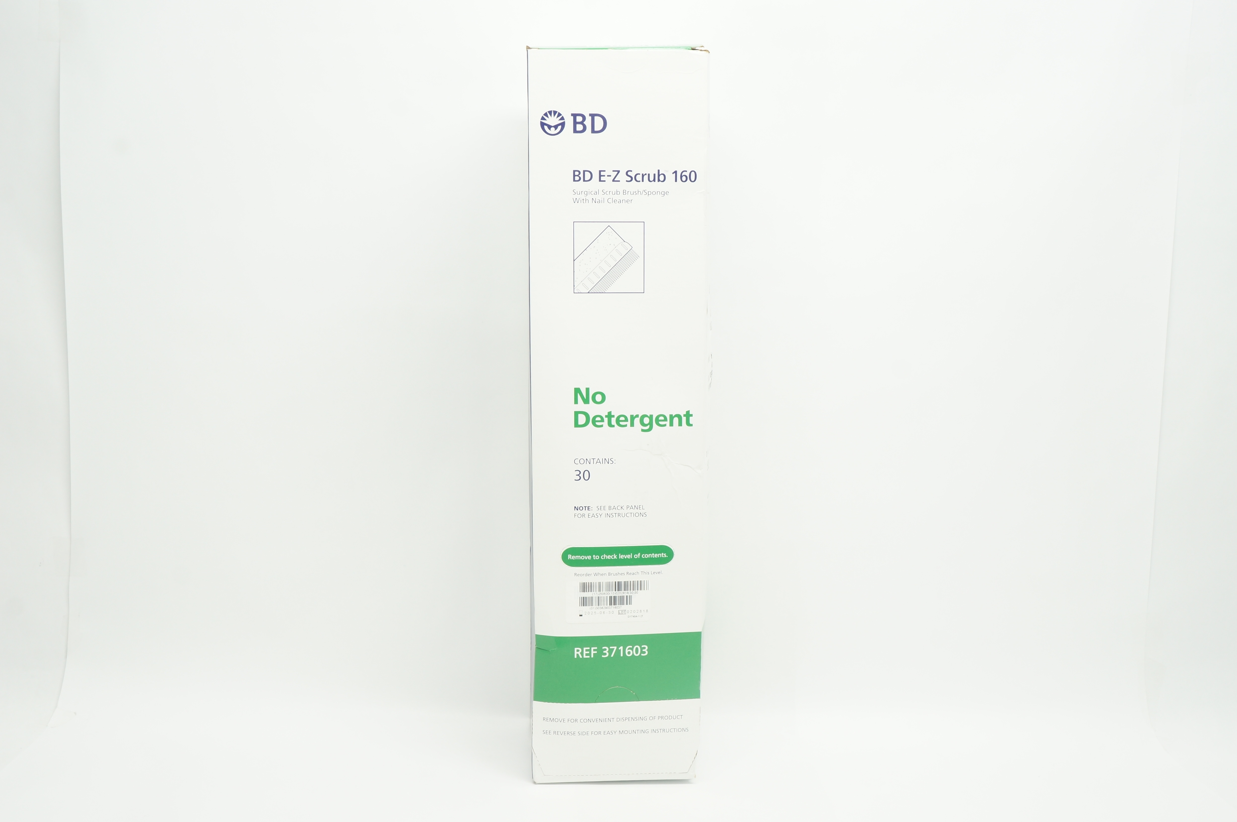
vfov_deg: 32.9
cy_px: 411
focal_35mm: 40
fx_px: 1390
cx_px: 618
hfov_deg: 48.0
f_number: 10
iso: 400
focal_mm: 27
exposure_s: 1/15
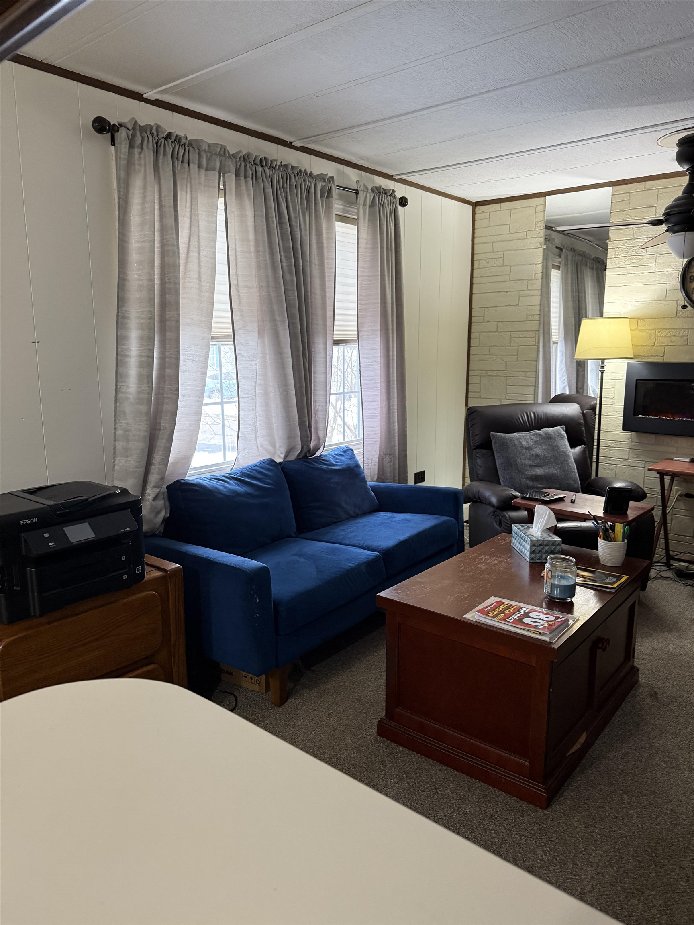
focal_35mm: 24
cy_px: 462
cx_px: 347
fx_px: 642
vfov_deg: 71.6
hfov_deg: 56.8
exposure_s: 1/60
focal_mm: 6.76
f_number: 1.78
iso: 400
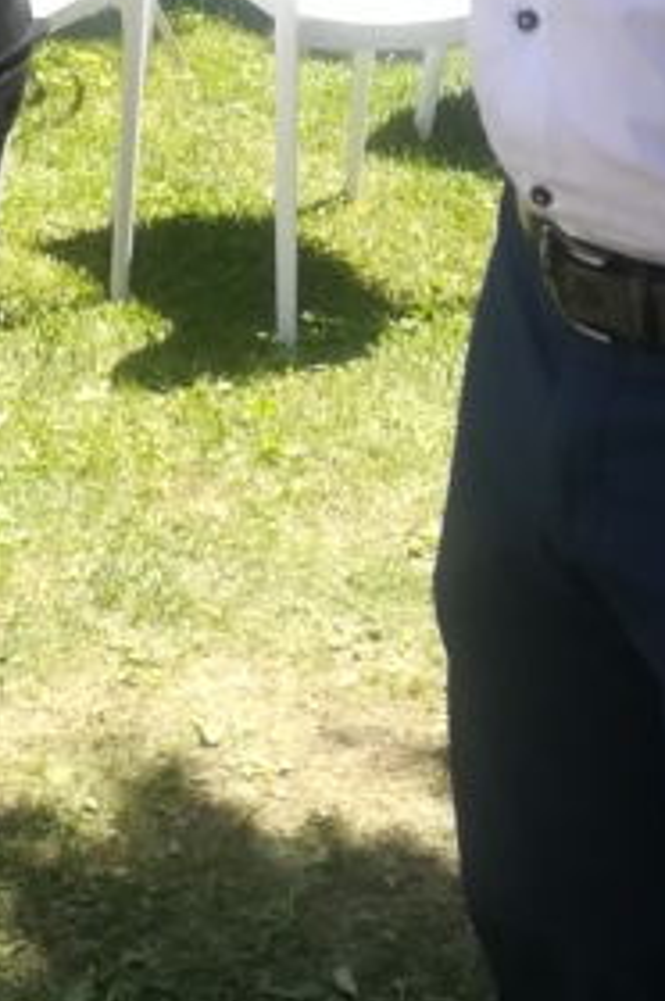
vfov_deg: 18.8
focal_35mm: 99
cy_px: -372
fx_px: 2750
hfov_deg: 13.7
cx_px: 161
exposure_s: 1/311
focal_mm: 3.83
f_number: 2.2
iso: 50
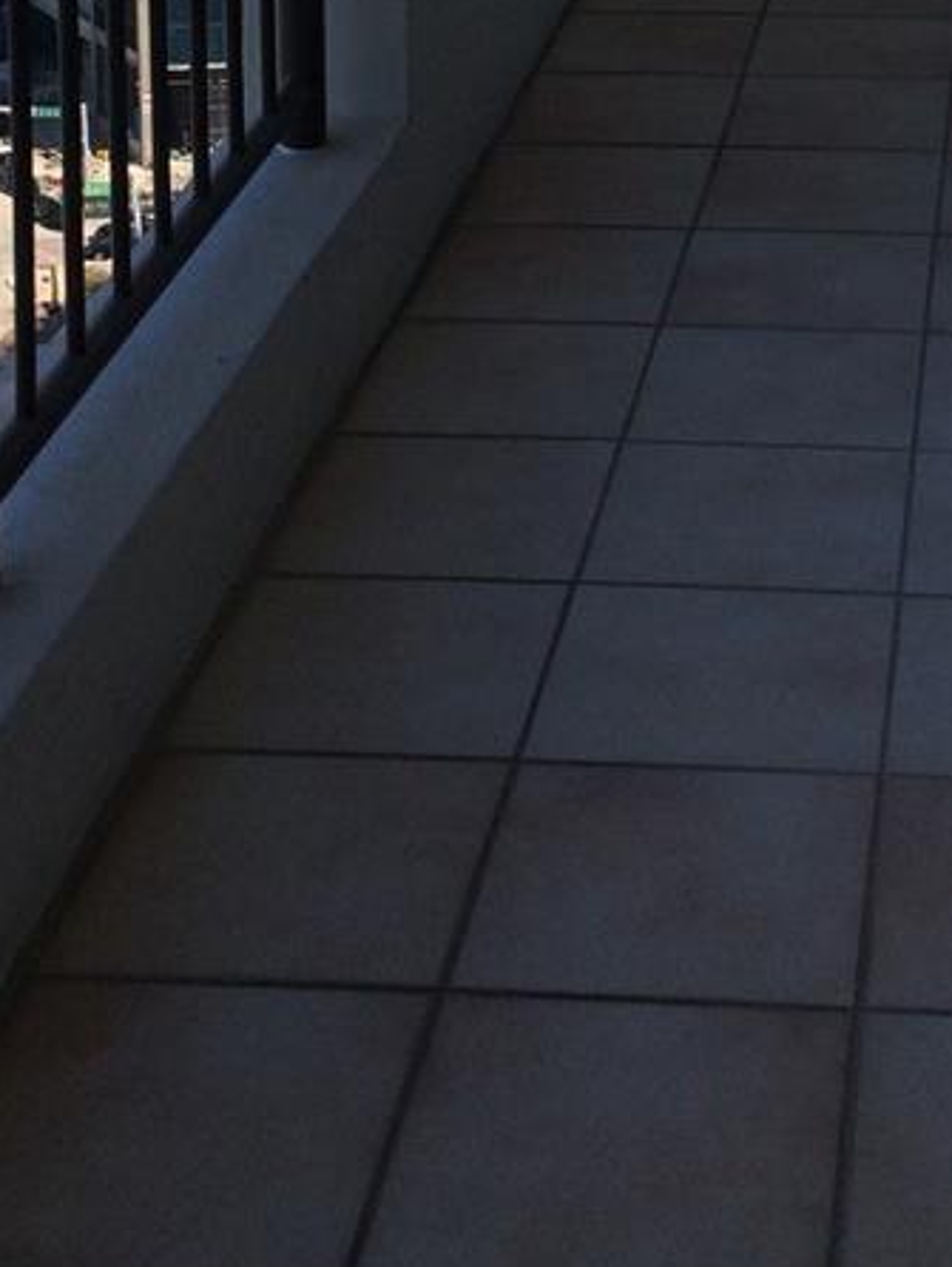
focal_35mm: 78
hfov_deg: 18.7
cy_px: -361
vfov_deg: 22.5
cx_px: 818
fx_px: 2857
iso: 32
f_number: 2.2
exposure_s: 1/1866
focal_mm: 4.15
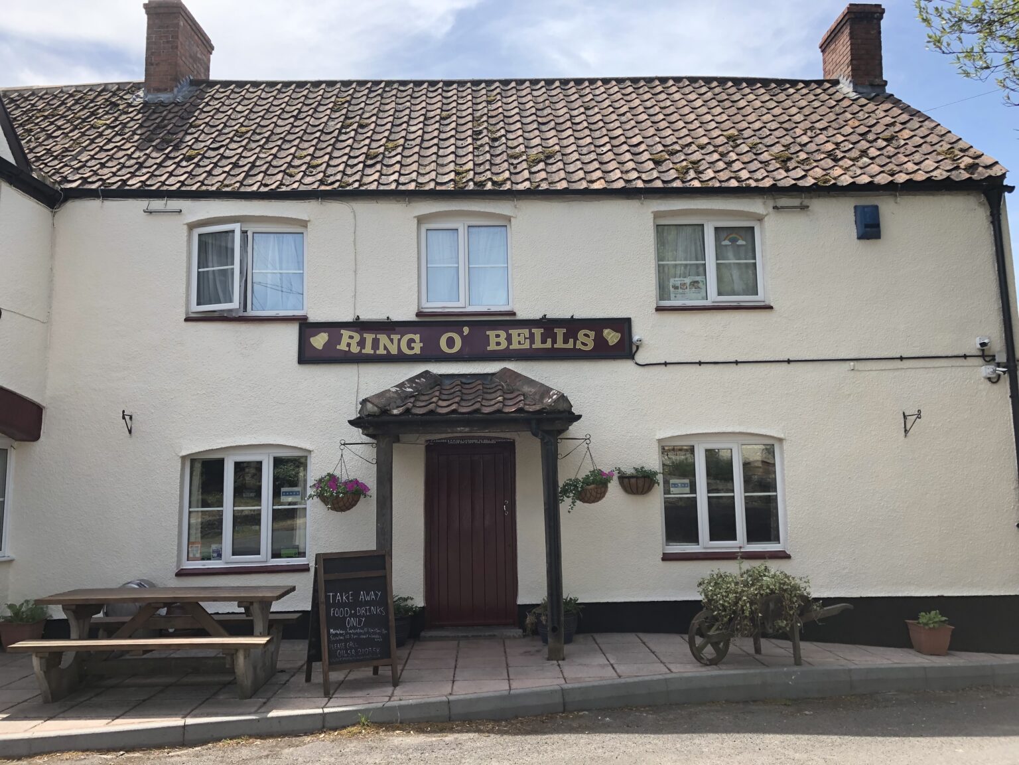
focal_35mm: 28
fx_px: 824
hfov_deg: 63.4
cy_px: 382
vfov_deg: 49.7
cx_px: 510
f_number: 1.8
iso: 20
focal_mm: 4
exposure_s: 1/883
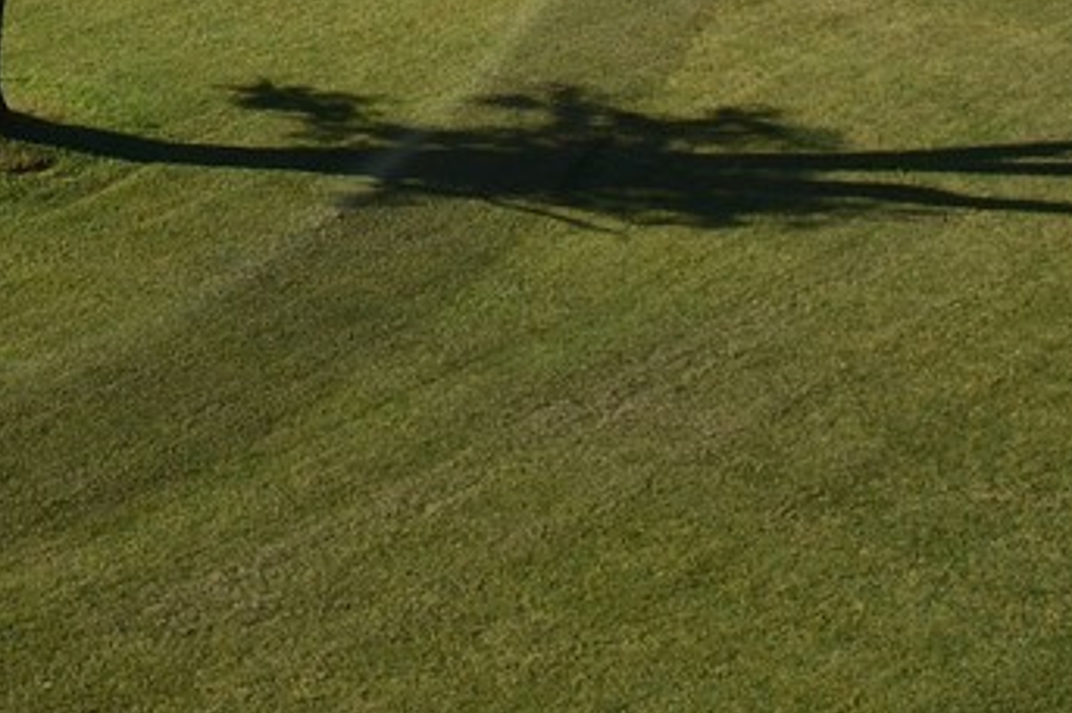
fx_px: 3332
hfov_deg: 17.0
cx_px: -381
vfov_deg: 11.1
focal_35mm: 112
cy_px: -702
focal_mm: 24
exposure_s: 1/500
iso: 200
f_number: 8
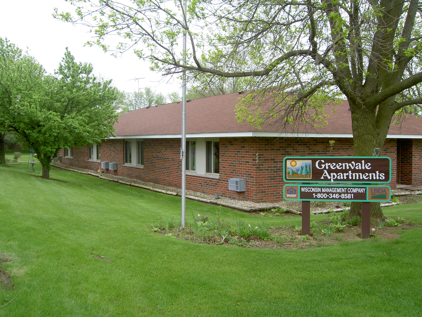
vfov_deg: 41.8
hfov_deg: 54.0
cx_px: 211
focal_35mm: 34
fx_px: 414
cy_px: 158
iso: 50
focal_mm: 5.6
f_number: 4.7
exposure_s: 1/100
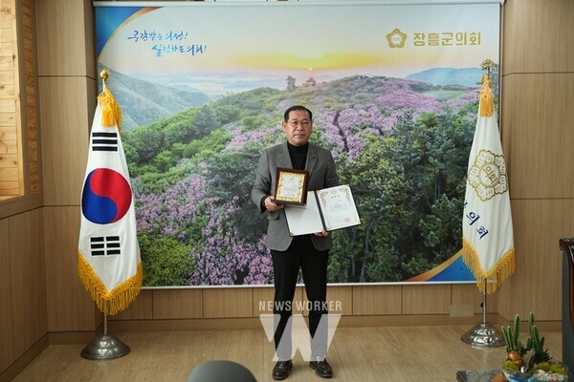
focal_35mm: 38
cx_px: 287
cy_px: 191
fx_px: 606
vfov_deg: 35.1
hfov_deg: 50.7
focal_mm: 38
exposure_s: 1/50
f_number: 4.5
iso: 100
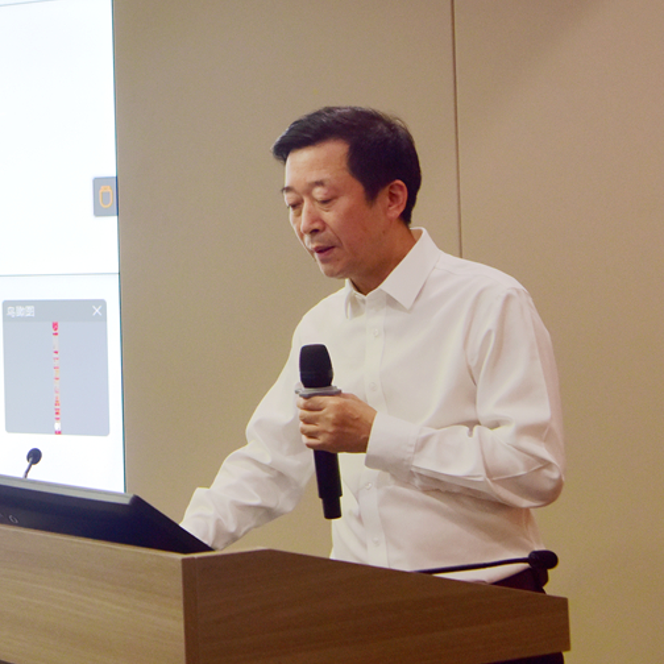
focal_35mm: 54
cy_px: 345
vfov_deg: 31.6
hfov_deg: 31.4
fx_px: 1172
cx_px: 216
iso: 1000
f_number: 5
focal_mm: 40
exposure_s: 1/100
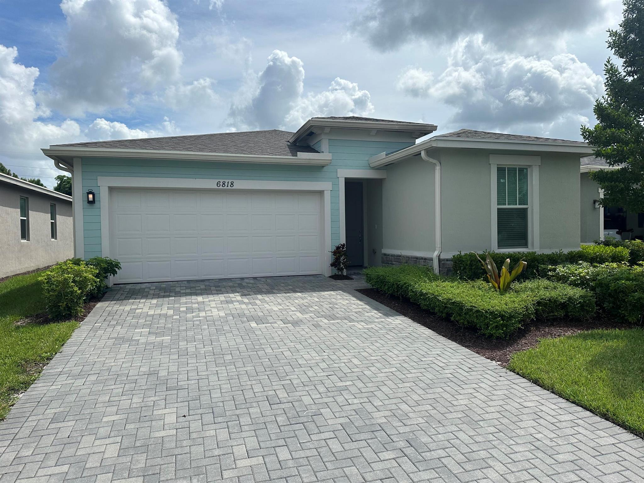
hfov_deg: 71.6
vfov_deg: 56.8
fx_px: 446
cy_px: 242
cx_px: 322
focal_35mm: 24
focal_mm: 6.86
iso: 80
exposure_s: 1/8197
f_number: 1.78
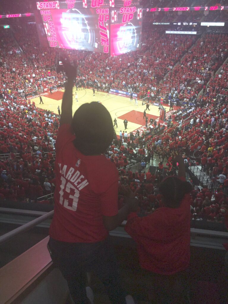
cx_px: 114
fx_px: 255
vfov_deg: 61.7
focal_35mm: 29
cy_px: 152
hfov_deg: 48.2
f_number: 2.2
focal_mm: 4.15
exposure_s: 1/120
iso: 25
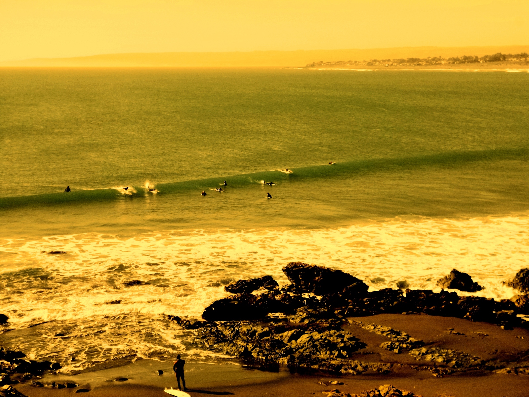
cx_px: 264
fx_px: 1054
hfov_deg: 28.2
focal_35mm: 69
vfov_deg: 21.3
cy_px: 198
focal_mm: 12.3
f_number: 14
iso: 400
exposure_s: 1/125
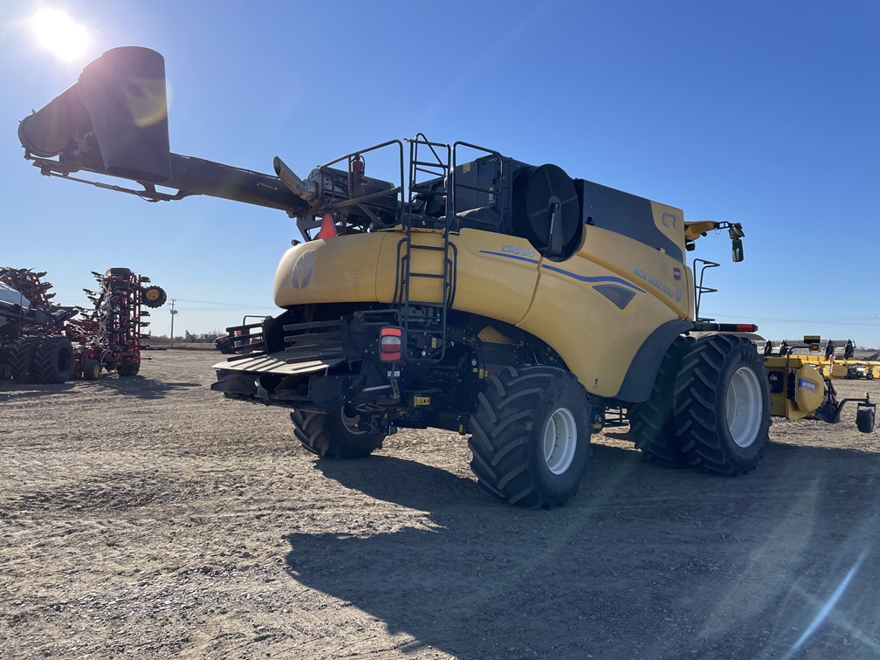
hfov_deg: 67.3
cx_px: 440
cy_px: 330
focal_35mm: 26
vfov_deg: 53.1
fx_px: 661
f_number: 1.6
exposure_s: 1/3610
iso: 32
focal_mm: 4.2
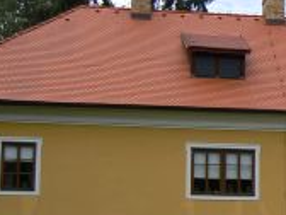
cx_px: 334
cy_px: 180
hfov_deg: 17.6
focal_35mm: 107
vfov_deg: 13.7
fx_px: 884
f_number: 5.6
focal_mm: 6
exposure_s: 1/400
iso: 80
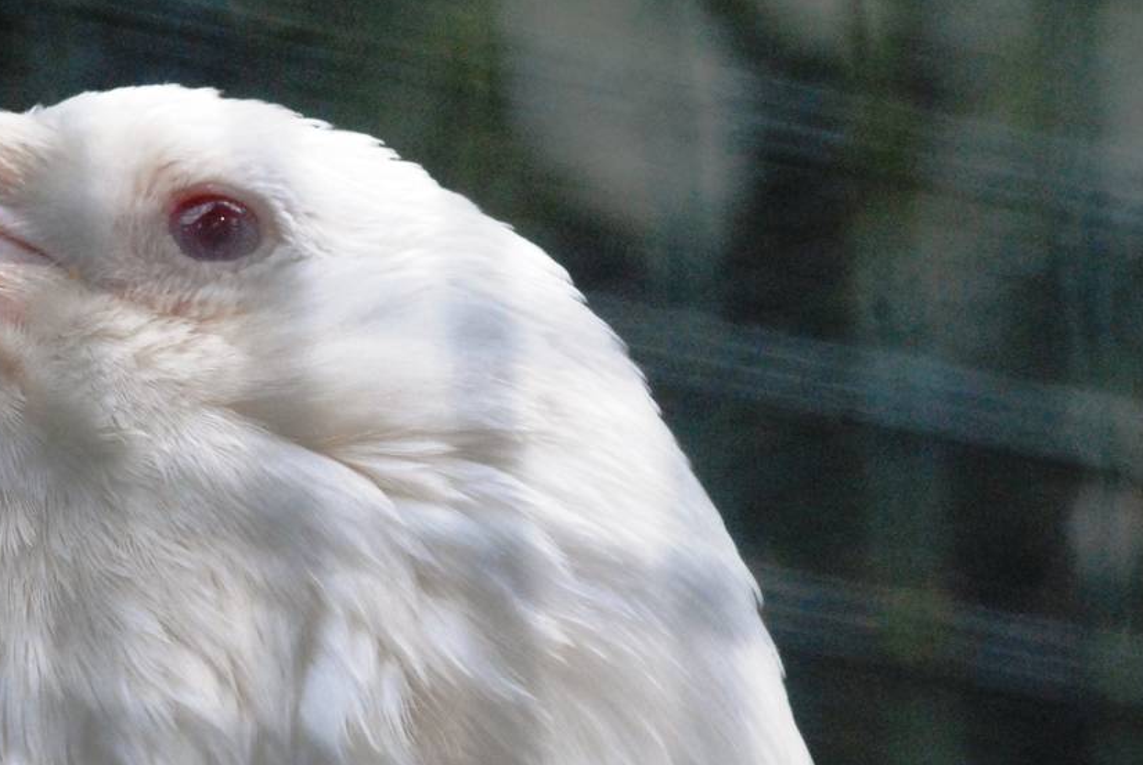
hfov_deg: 4.2
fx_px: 15704
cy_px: 467
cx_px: 202
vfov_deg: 2.8
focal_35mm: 494
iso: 1600
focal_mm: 170
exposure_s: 1/160
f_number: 14
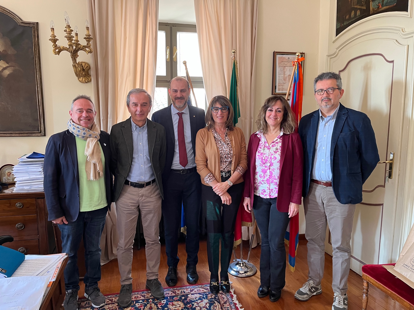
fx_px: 311
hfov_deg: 67.3
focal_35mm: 26
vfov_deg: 53.1
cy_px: 155
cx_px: 207
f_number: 1.6
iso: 200
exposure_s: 1/60
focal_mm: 5.1
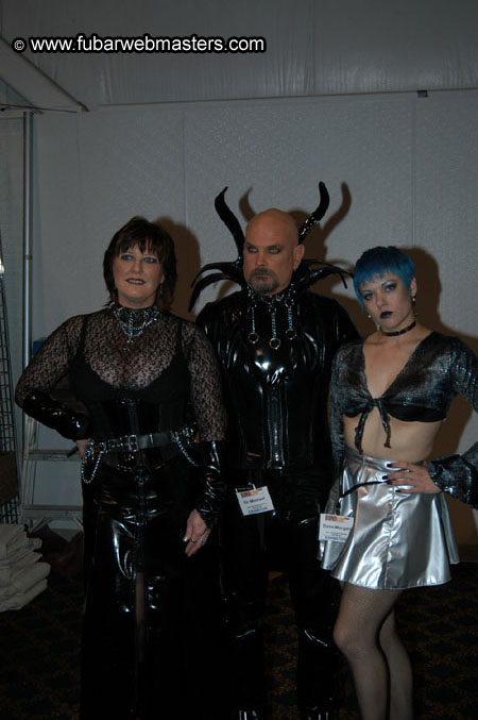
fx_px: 1018
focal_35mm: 51
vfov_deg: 38.9
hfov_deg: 26.4
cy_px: 360
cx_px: 239
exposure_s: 1/60
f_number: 5
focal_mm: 34
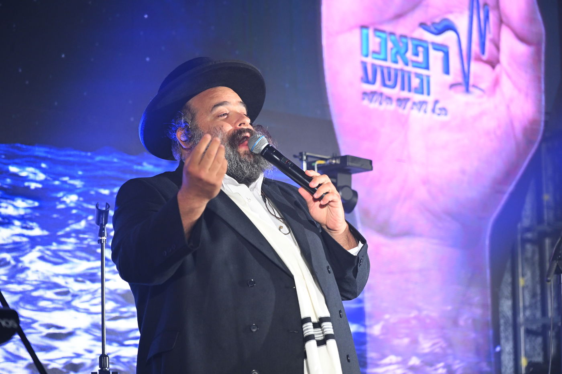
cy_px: 187
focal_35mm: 120
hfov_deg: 17.1
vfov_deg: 11.4
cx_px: 281
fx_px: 1873
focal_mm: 120
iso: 2000
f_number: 4
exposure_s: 1/320
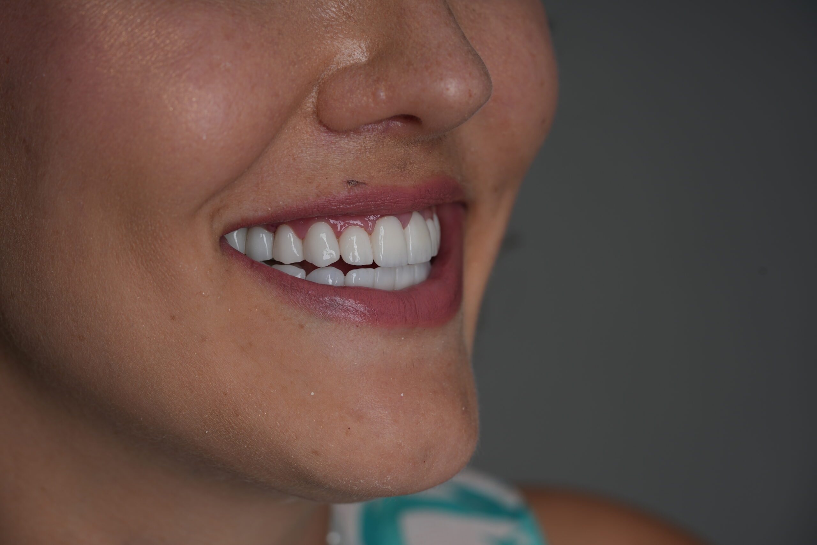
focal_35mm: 90
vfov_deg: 15.2
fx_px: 2042
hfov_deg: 22.6
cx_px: 408
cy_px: 272
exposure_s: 1/125
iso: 100
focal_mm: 90
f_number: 6.3
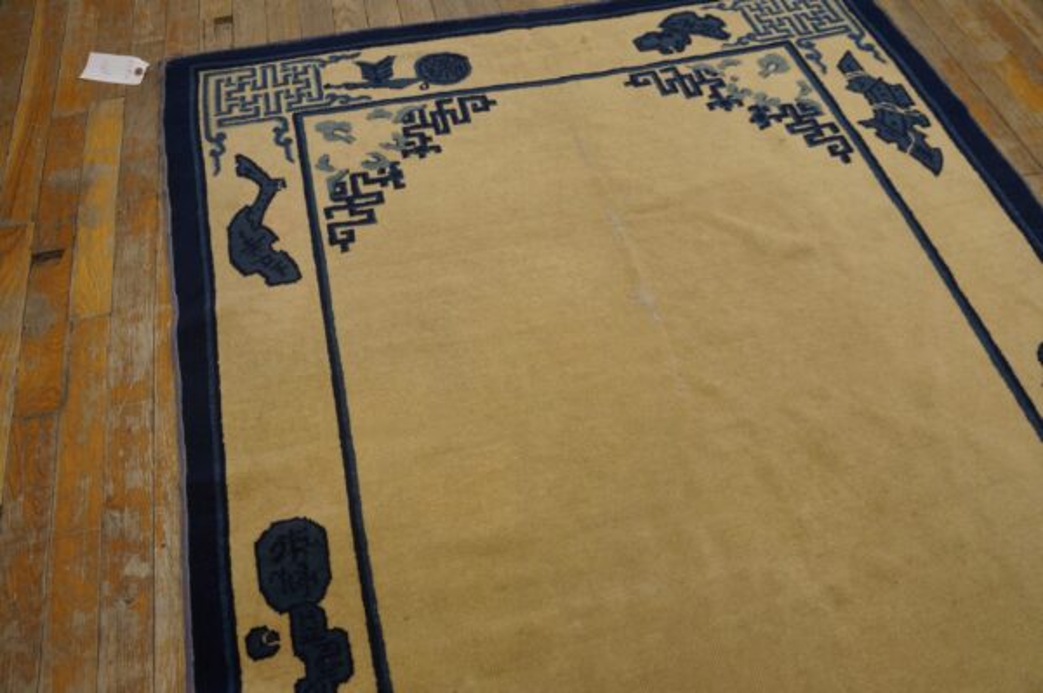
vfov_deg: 47.9
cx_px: 522
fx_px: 782
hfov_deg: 67.4
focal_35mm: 27
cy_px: 346
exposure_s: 1/60
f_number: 4
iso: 500
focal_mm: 18
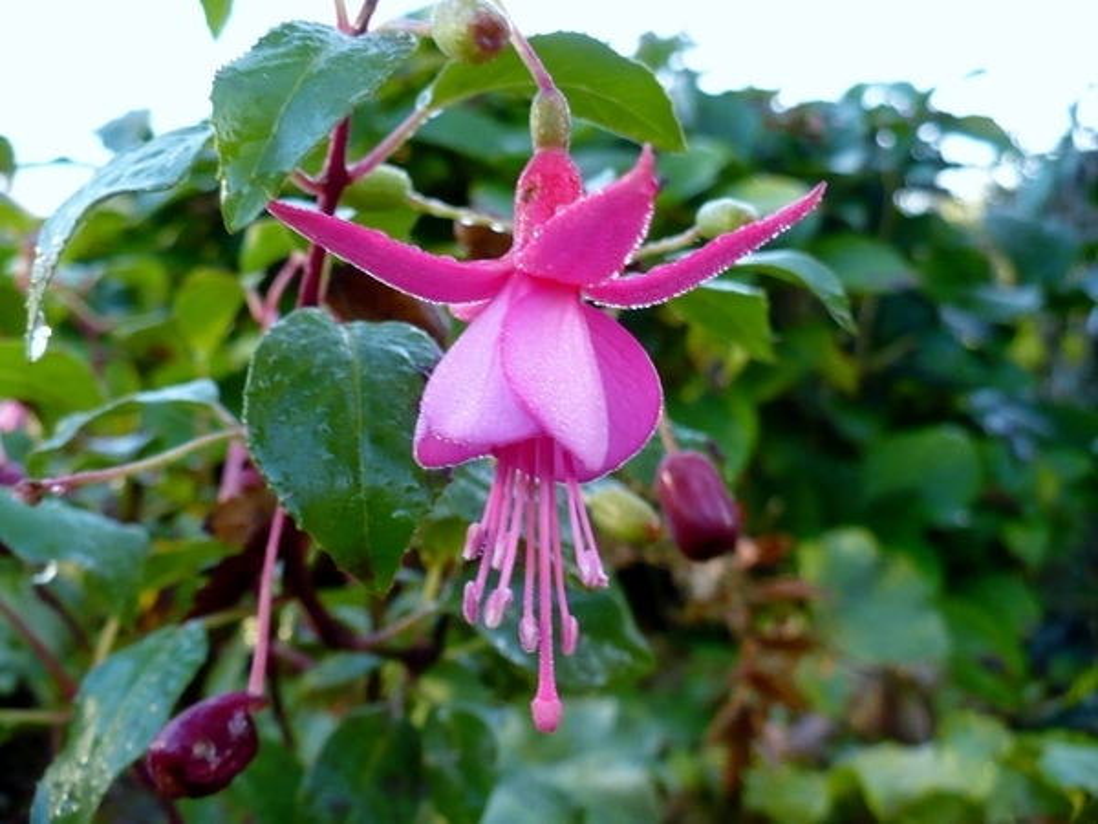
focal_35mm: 37
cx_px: 549
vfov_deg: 38.7
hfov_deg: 50.1
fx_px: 1174
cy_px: 412
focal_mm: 6.1
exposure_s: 1/125
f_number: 2.8
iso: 200
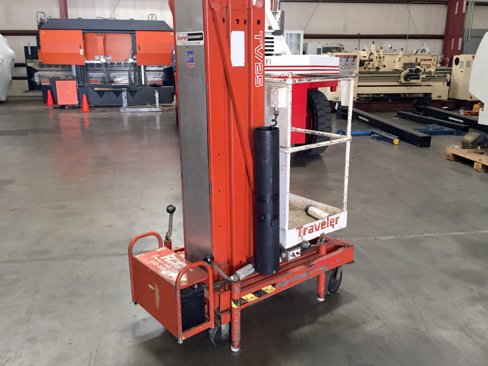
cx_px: 239
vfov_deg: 45.4
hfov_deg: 58.3
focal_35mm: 31
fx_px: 437
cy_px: 177
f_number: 2.2
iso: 160
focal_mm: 4.15
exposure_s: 1/30
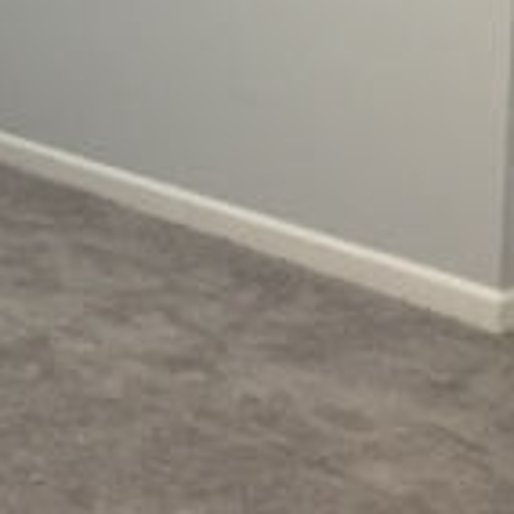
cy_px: -172
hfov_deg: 10.9
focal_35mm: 140
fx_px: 2352
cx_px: -630
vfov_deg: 12.1
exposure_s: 1/30
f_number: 2.2
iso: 100
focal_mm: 4.15
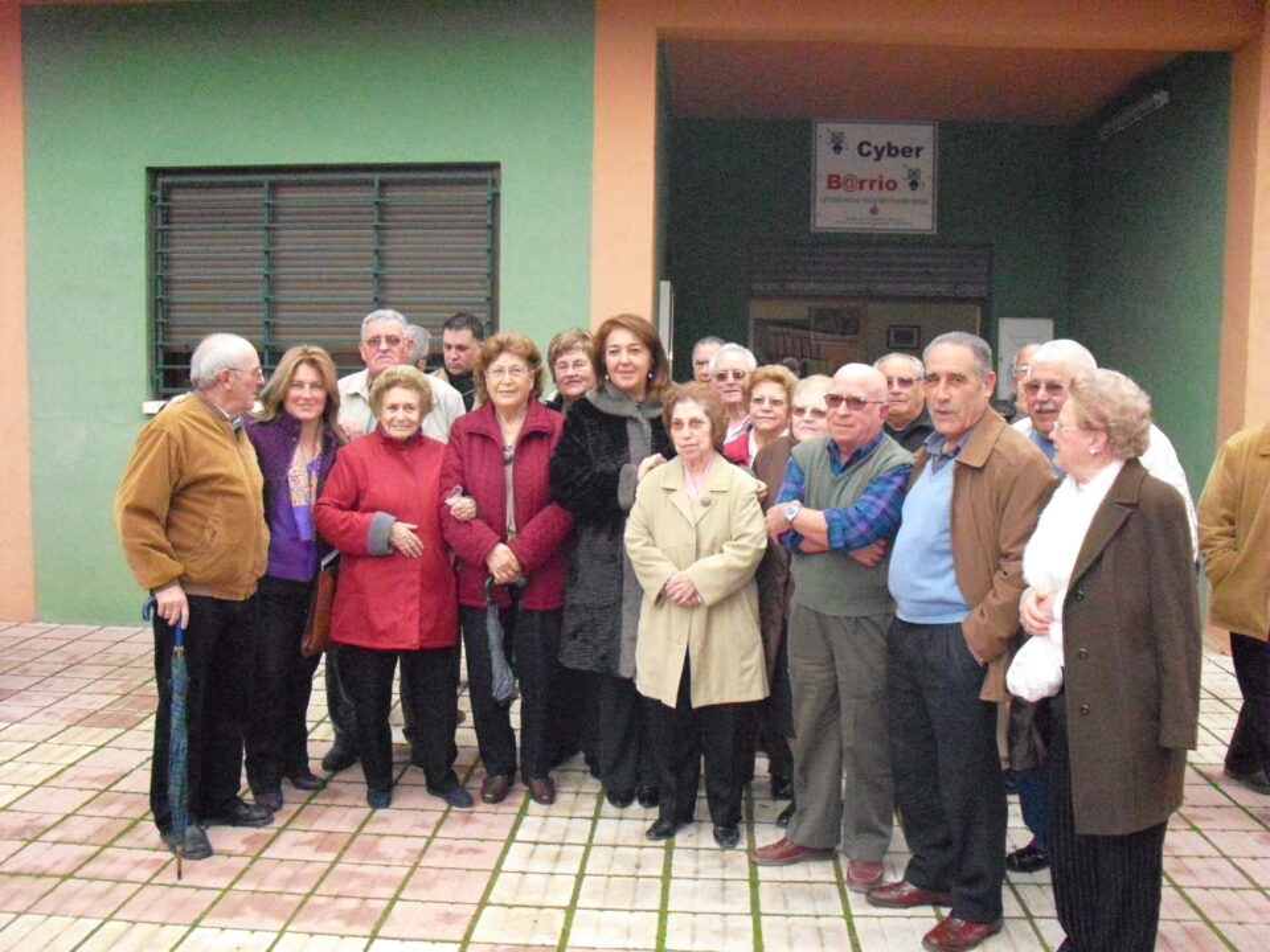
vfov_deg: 39.7
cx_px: 635
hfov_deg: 51.4
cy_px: 476
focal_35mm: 36
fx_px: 1321
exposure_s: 1/250
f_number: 7.8
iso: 1600
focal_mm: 6.3
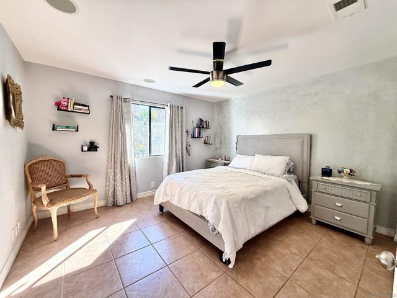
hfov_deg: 102.1
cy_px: 149
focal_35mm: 14
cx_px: 198
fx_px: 161
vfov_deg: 85.7
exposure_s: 1/120
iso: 160
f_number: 2.2
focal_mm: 2.22
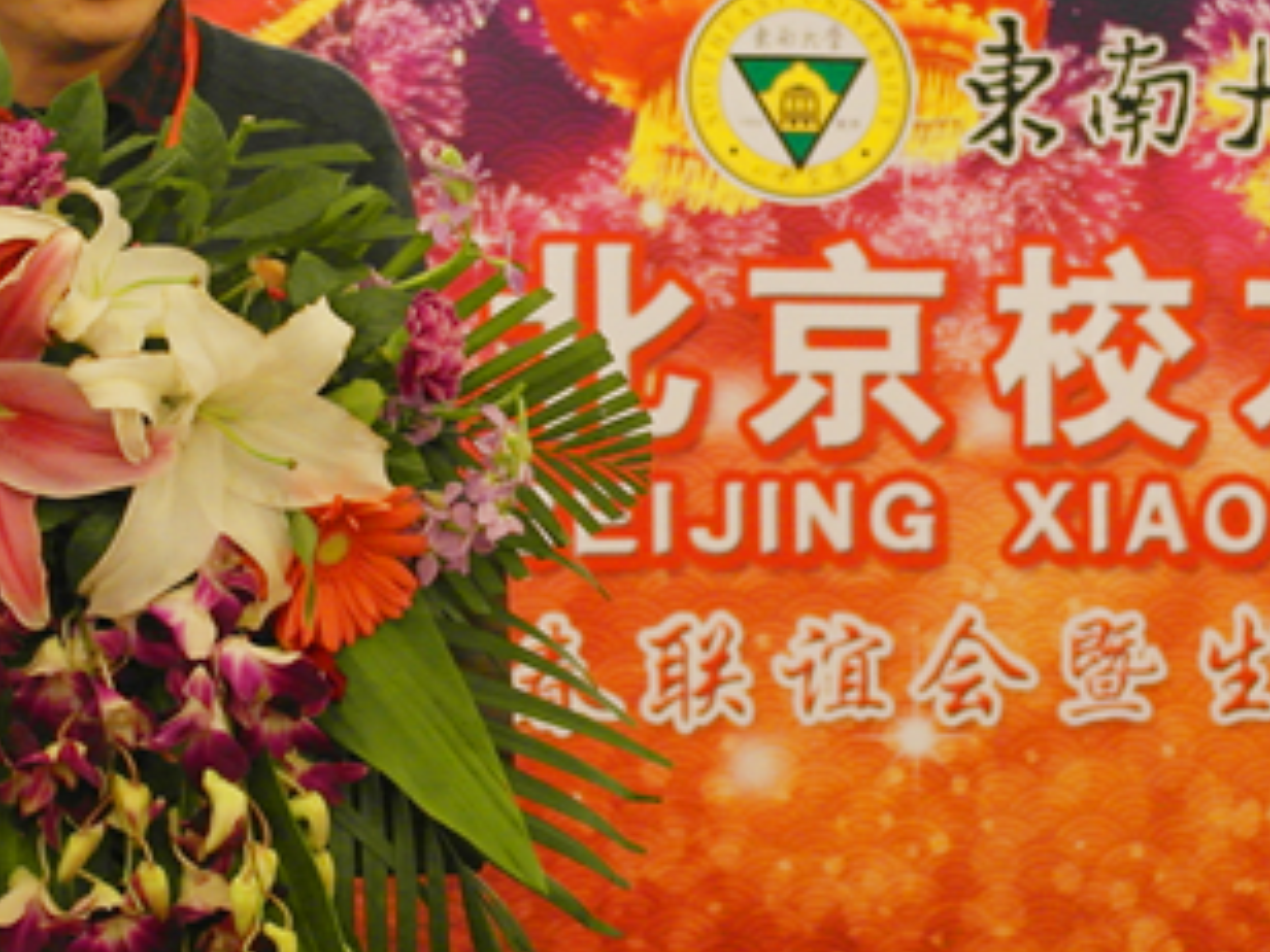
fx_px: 2752
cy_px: 472
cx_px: 532
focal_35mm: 75
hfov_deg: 26.0
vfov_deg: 19.6
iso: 400
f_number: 3.5
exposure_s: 1/80
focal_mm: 20
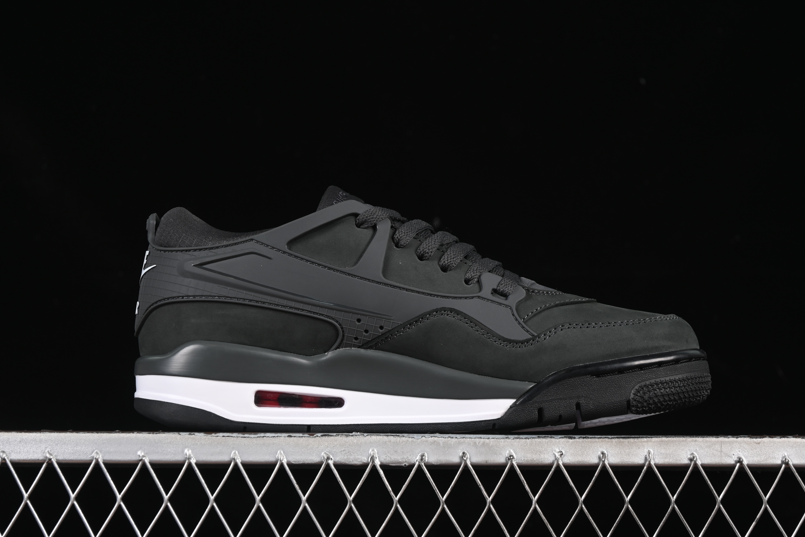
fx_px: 1744
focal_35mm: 78
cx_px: 413
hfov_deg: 26.0
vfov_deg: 17.5
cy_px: 260
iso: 160
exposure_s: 1/60
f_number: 6.3
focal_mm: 50
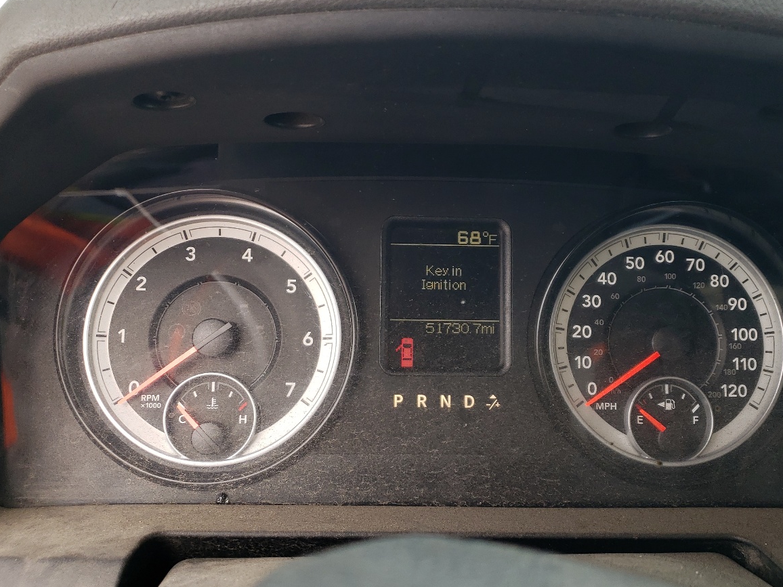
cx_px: 442
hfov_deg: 51.2
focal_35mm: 36
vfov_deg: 39.7
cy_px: 301
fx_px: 814
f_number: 1.5
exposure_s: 1/189
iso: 50
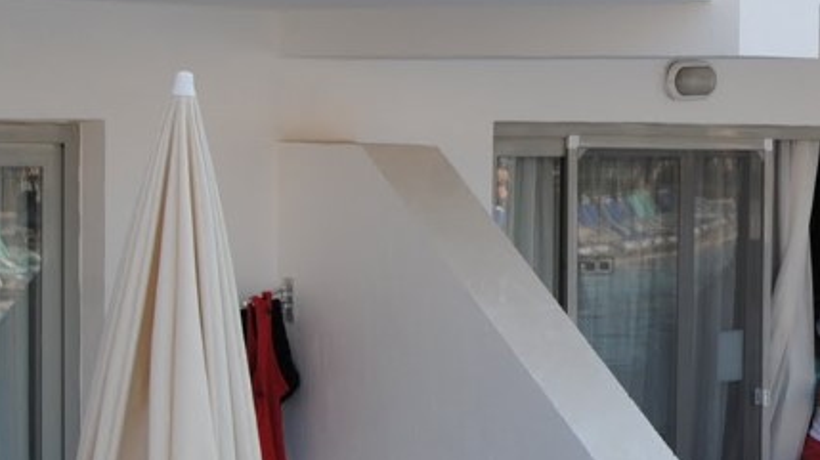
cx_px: 892
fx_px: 2195
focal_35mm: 101
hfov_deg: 20.2
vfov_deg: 12.0
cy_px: 258
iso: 100
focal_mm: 24
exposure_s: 1/125
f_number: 5.6
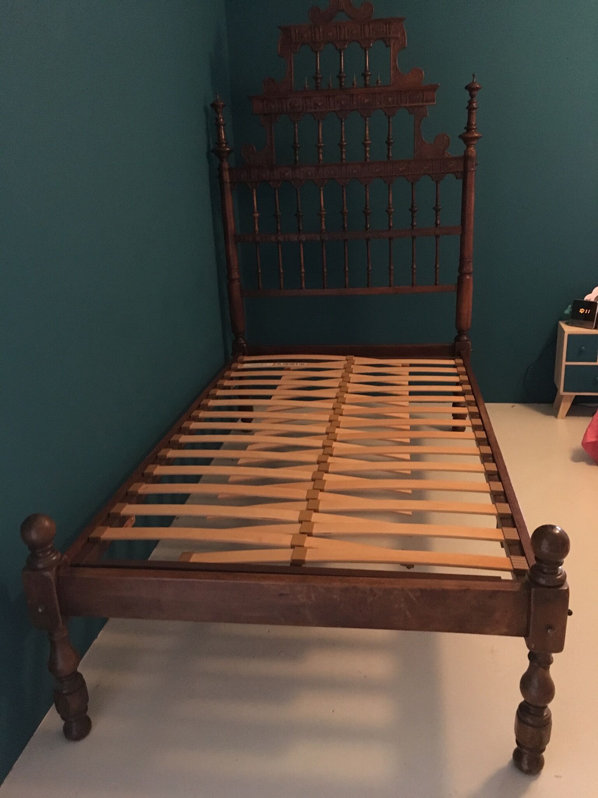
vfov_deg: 61.7
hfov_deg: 48.2
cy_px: 399
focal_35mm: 29
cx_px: 299
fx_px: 668
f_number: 2.2
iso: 500
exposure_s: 1/17
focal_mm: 4.15
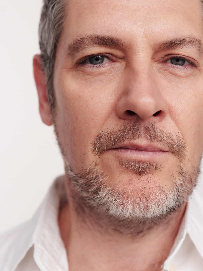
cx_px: 109
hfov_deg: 23.3
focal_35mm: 63
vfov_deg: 30.7
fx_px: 493
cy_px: 127
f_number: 5
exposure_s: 1/320
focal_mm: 63
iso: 640
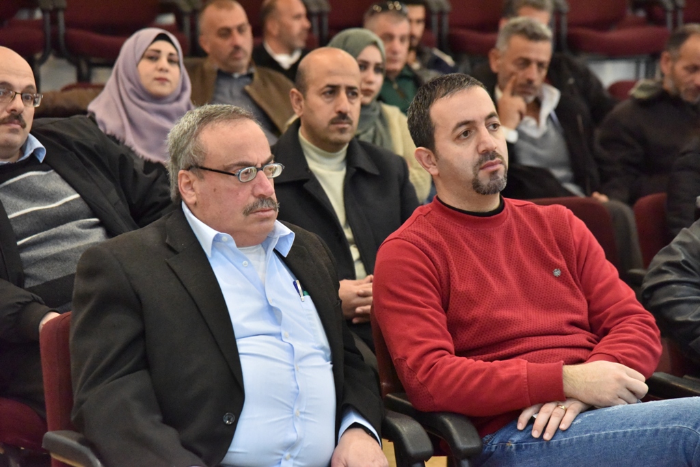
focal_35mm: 120
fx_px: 2334
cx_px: 350
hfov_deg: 17.1
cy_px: 234
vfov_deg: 11.4
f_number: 5.6
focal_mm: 120
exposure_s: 1/250
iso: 8000
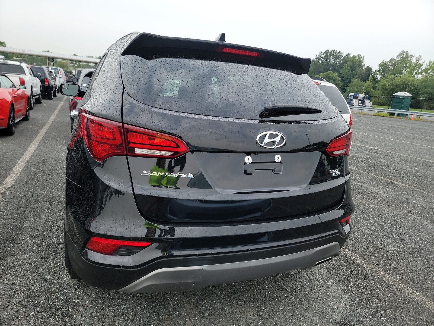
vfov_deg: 56.8
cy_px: 163
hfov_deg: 71.6
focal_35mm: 24
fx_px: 301
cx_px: 217
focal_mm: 6.7
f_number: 1.8
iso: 50
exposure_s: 1/184
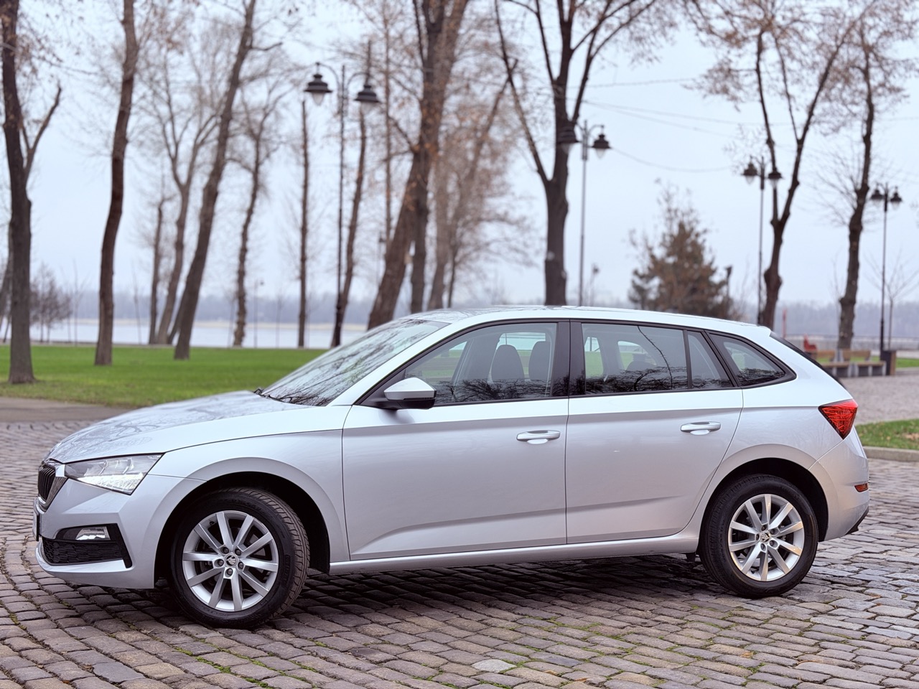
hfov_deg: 39.7
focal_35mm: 48
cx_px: 460
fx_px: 1274
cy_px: 344
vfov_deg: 30.3
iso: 100
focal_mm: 6.76
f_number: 1.78
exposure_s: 1/106
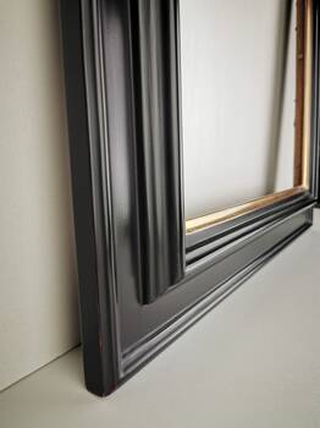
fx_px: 333
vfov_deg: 65.4
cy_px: 214
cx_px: 160
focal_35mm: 27
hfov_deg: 51.3
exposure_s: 5
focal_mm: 5.56
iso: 50
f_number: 1.6
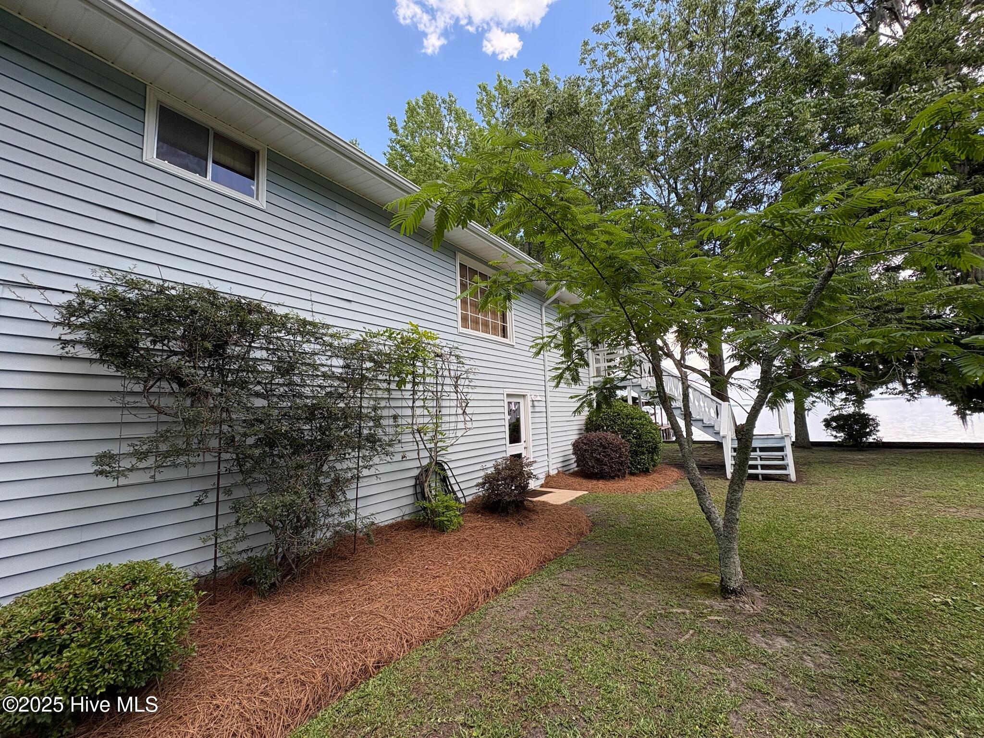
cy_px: 369
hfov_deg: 102.1
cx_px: 492
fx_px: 398
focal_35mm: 14
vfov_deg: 85.7
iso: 64
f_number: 2.2
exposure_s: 1/368
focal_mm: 2.22
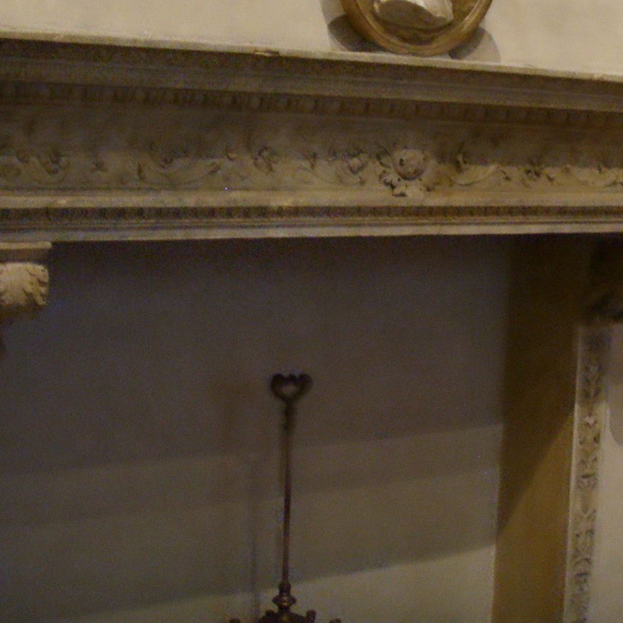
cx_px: 394
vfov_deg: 27.6
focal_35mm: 62
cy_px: 232
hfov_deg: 27.6
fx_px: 1262
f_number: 3.5
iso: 150
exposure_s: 1/2
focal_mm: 6.6
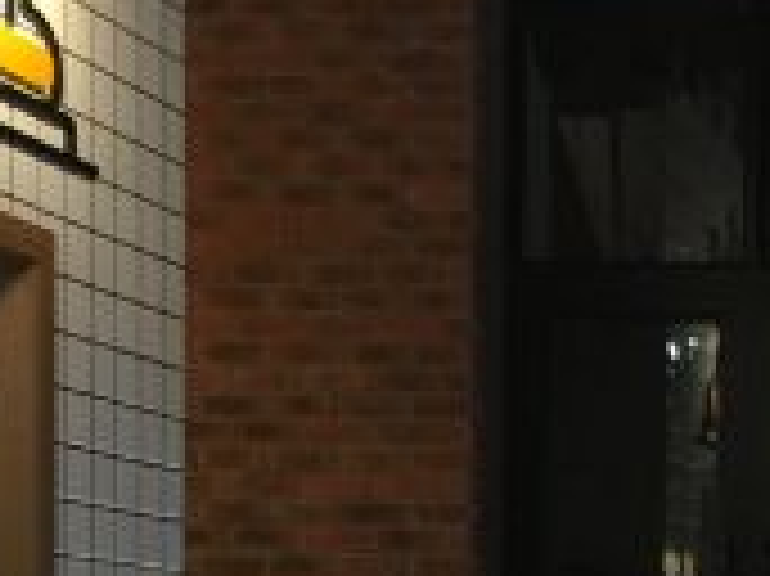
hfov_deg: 15.6
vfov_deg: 11.9
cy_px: 853
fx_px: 2645
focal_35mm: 119
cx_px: 1054
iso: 64
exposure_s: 1/33
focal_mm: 4.15
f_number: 2.2
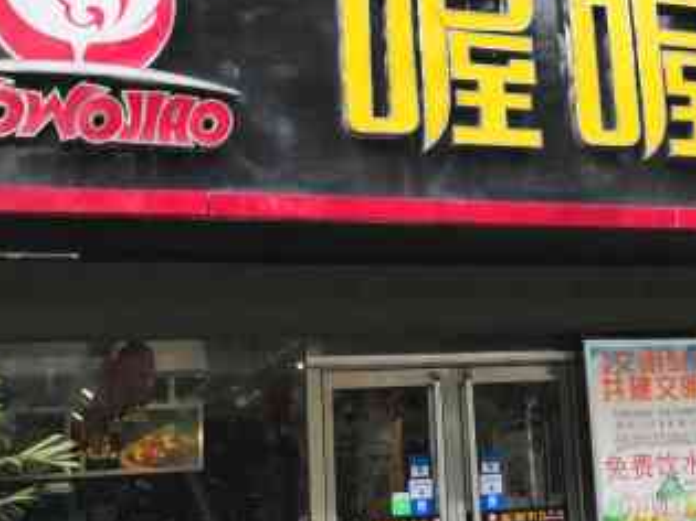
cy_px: 224
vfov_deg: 24.4
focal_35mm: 60
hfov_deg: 31.5
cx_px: 541
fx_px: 1206
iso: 320
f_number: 1.8
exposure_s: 1/909
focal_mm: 3.95
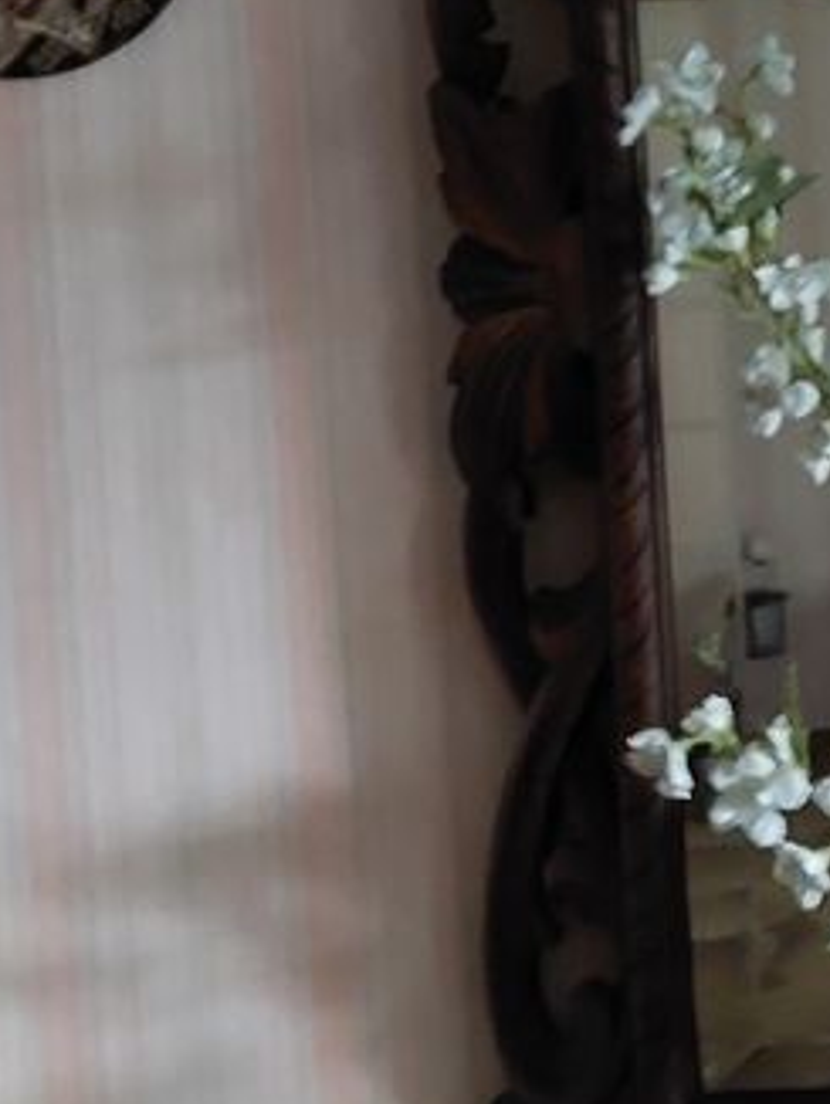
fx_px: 2937
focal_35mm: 92
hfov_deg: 15.0
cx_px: 1203
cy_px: 78
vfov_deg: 20.8
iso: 1250
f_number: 1.8
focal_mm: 4.6
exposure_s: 1/24
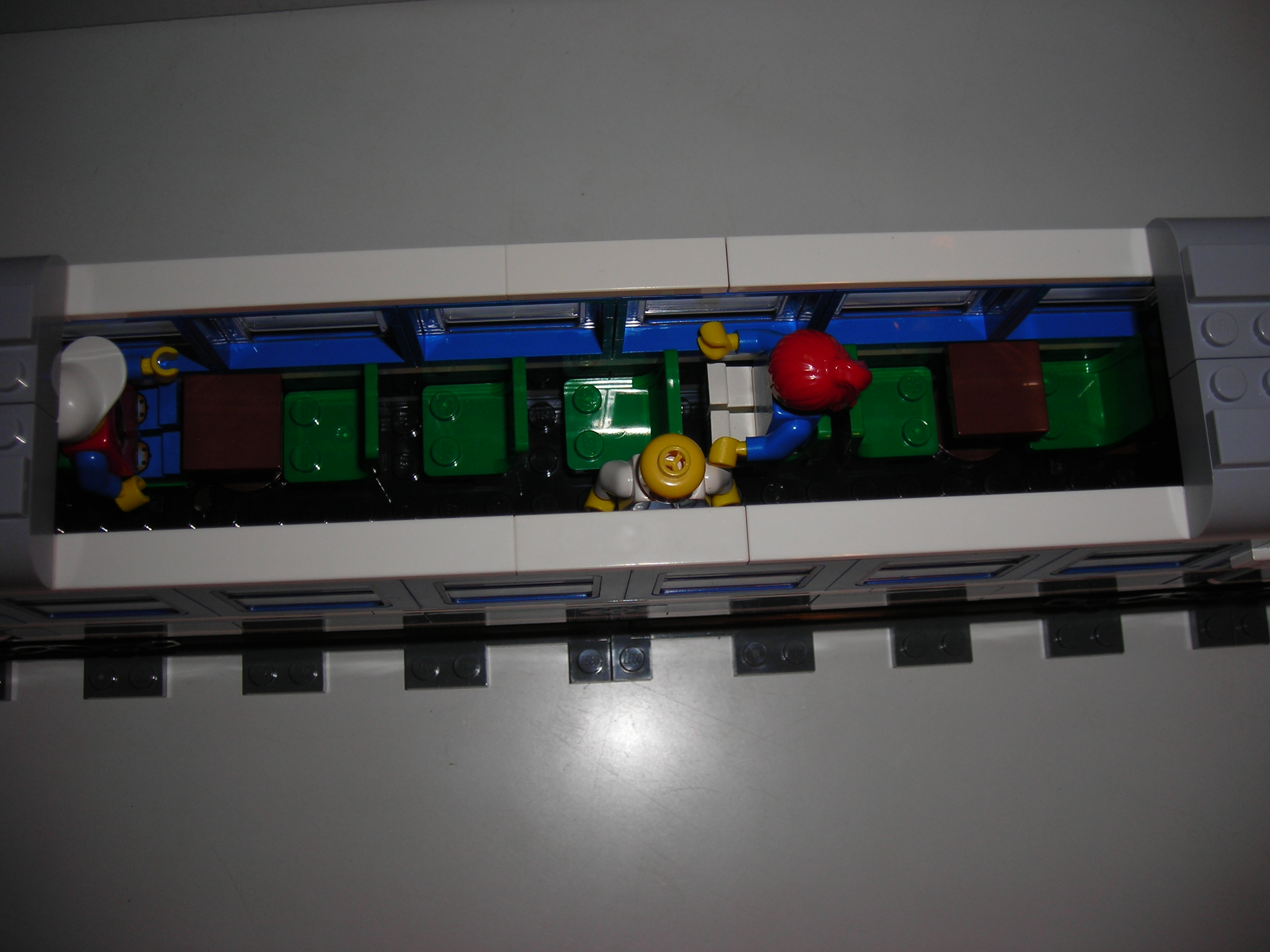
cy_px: 478
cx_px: 637
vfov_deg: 36.8
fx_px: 1431
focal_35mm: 39
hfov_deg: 47.9
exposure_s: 1/60.1
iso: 50
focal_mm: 6.3
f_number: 6.4
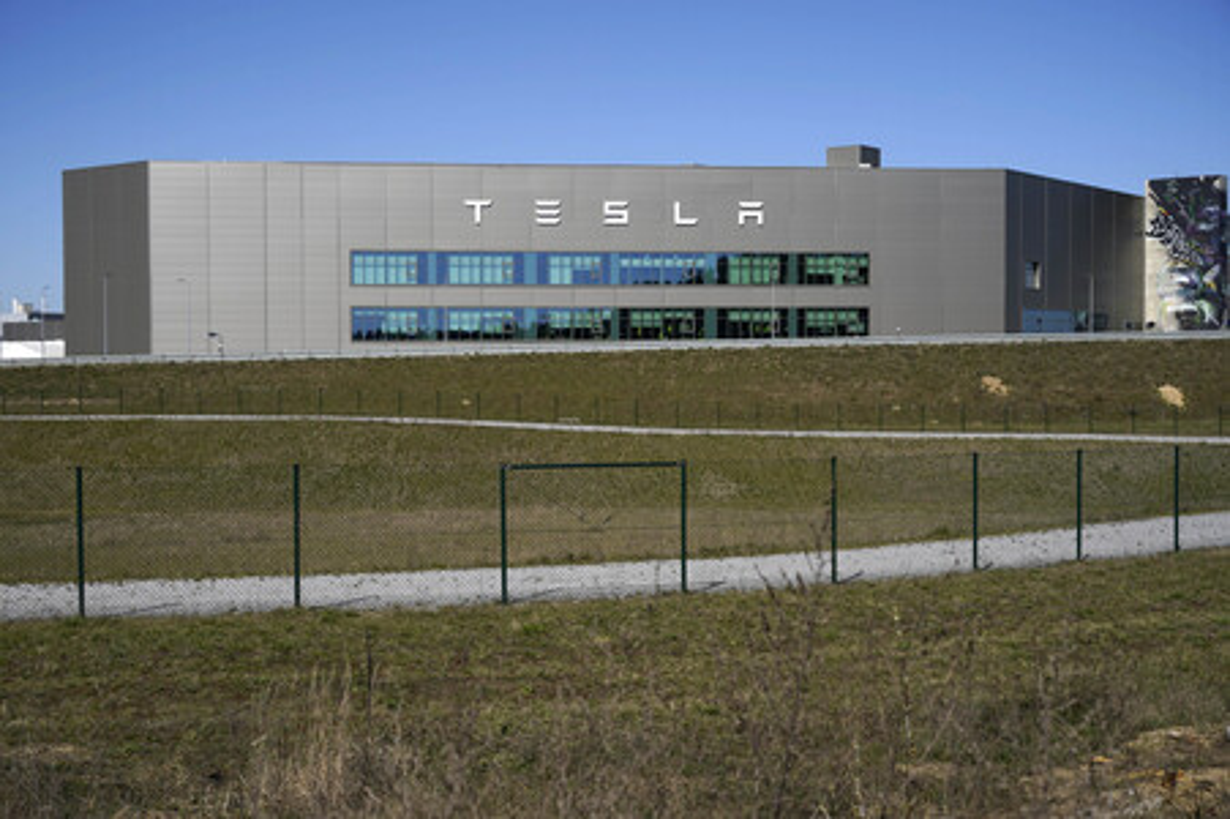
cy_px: 410
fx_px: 1605
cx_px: 615
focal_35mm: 47
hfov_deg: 41.9
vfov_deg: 28.6
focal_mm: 47
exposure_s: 1/800
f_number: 7.1
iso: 100
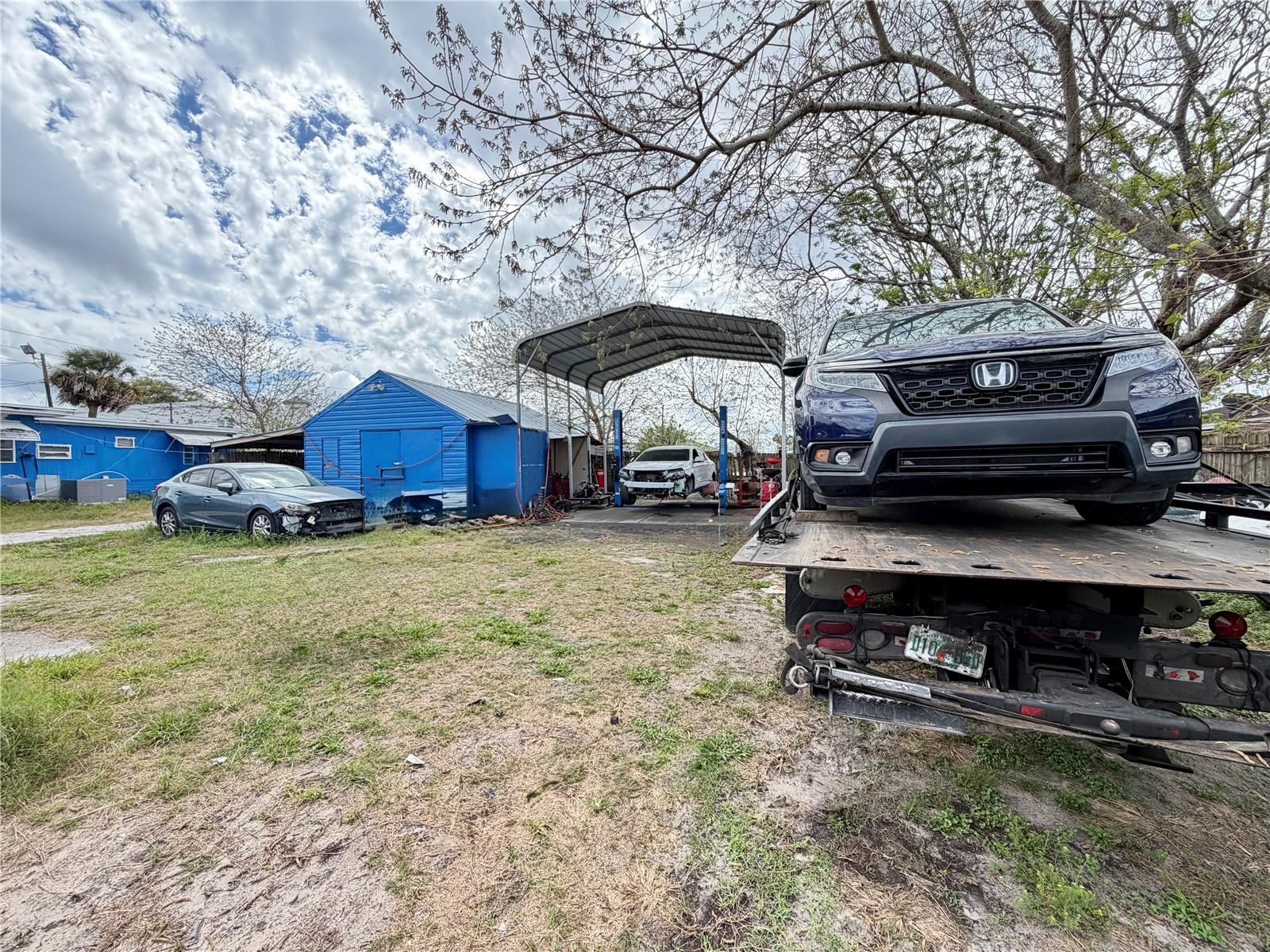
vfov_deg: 85.7
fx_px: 514
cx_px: 635
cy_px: 476
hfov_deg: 102.1
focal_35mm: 14
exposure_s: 1/502
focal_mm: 2.22
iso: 50
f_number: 2.2
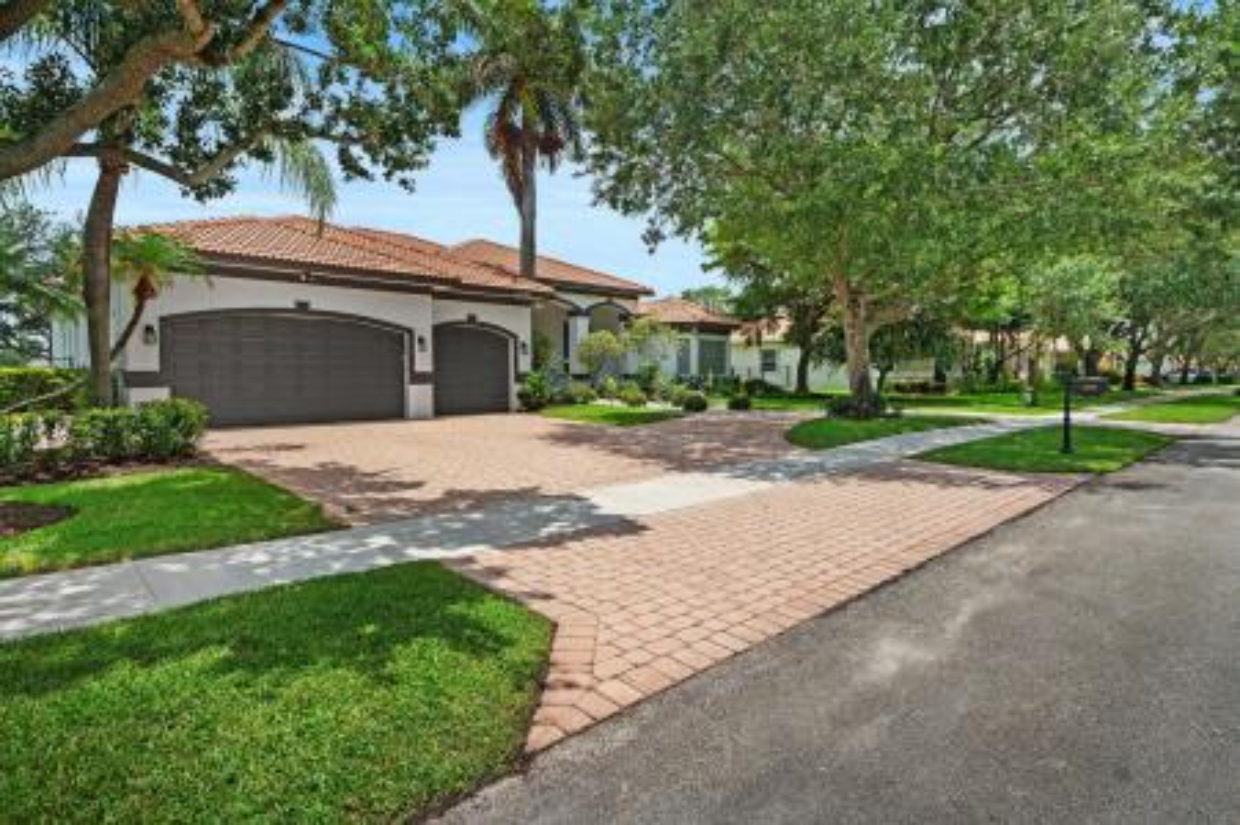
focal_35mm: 19
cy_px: 412
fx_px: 654
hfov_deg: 86.9
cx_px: 620
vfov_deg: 64.5
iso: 200
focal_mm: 19
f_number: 8
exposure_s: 1/400
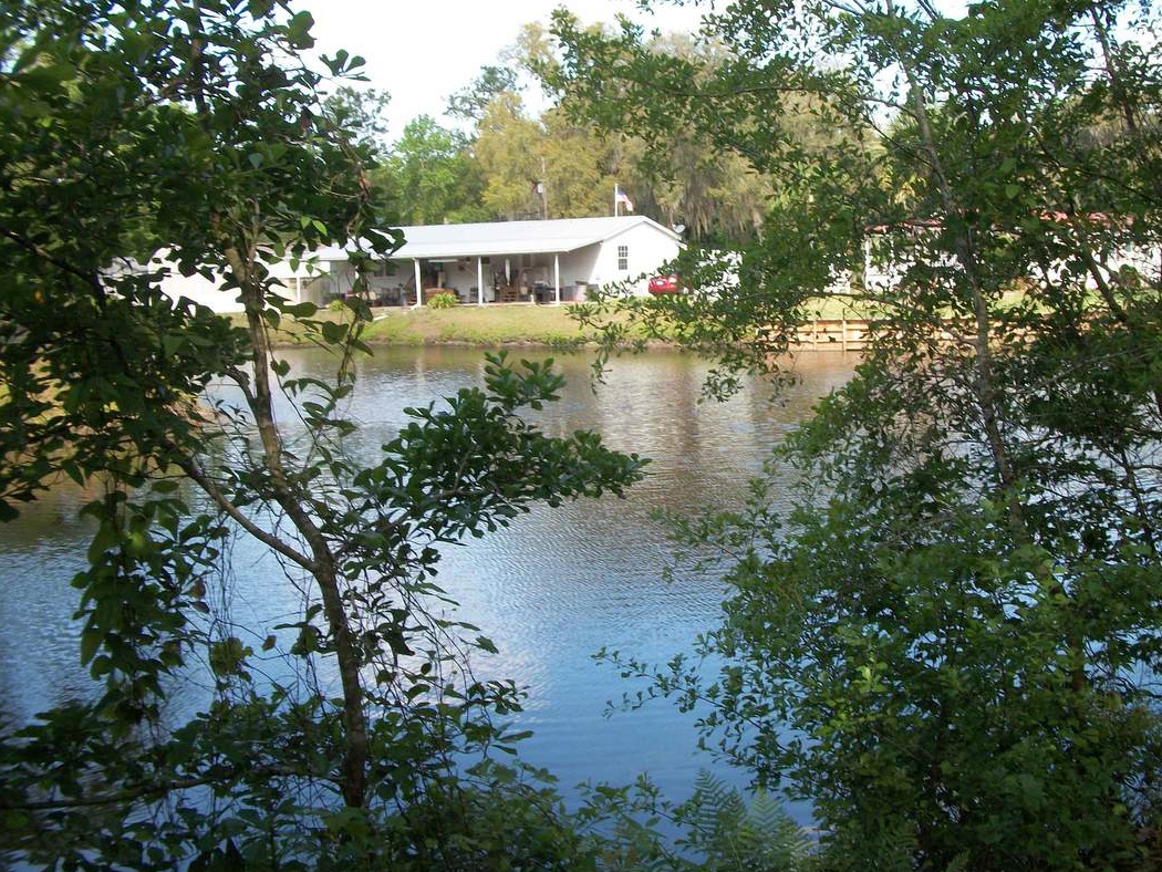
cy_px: 398
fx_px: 1309
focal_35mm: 39
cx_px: 631
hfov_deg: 47.8
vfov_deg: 36.8
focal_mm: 5.7
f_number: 8.8
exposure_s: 1/50
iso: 80
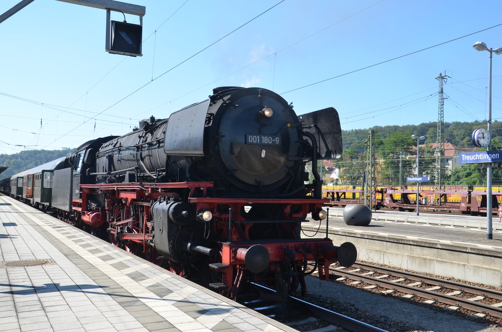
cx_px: 251
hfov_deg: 53.2
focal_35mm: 36
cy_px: 166
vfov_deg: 36.7
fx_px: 501
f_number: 8
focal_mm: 24
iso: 200
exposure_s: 1/250
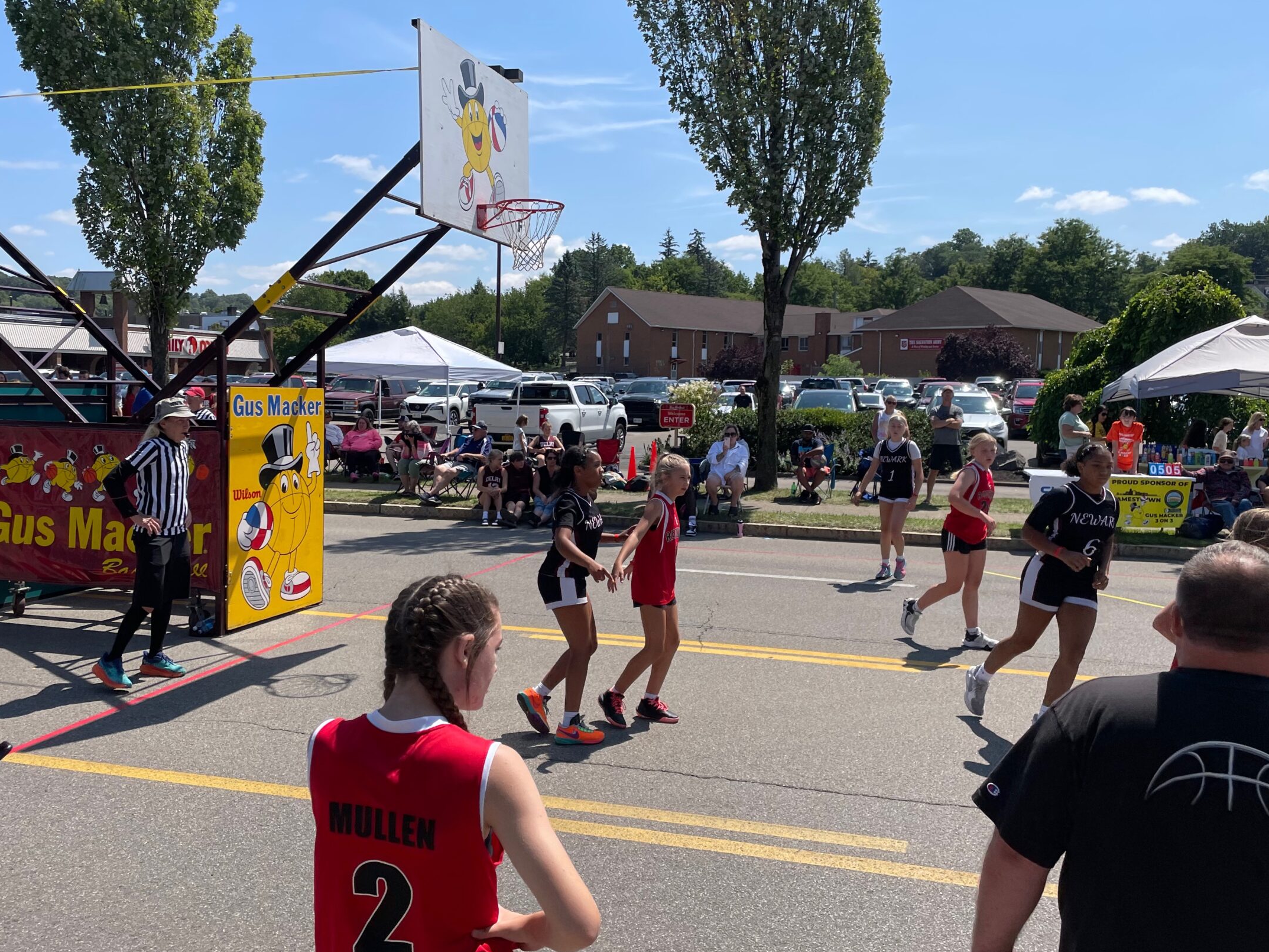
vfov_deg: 45.4
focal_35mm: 31
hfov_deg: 58.4
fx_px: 1136
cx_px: 632
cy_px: 454
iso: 32
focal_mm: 4.2
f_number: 1.6
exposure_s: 1/4000
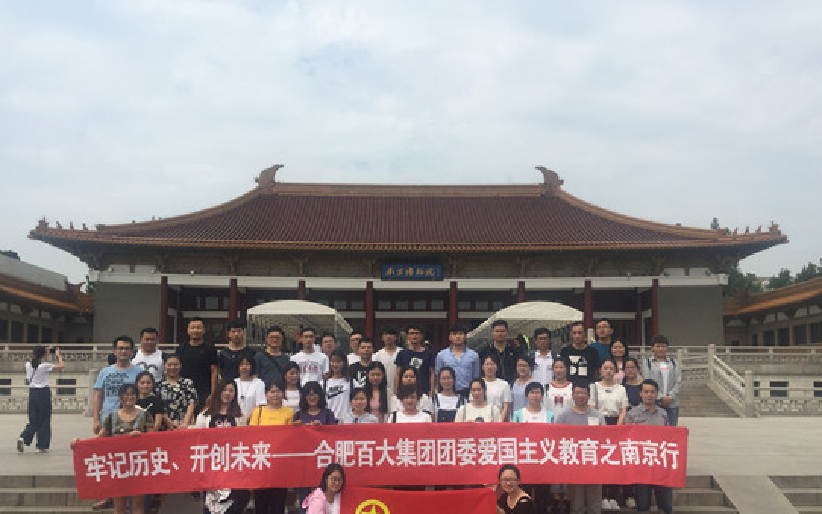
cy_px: 326
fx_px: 762
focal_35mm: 34
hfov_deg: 56.7
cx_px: 416
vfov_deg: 37.0
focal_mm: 4.15
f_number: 2.2
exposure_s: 1/2326
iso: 32
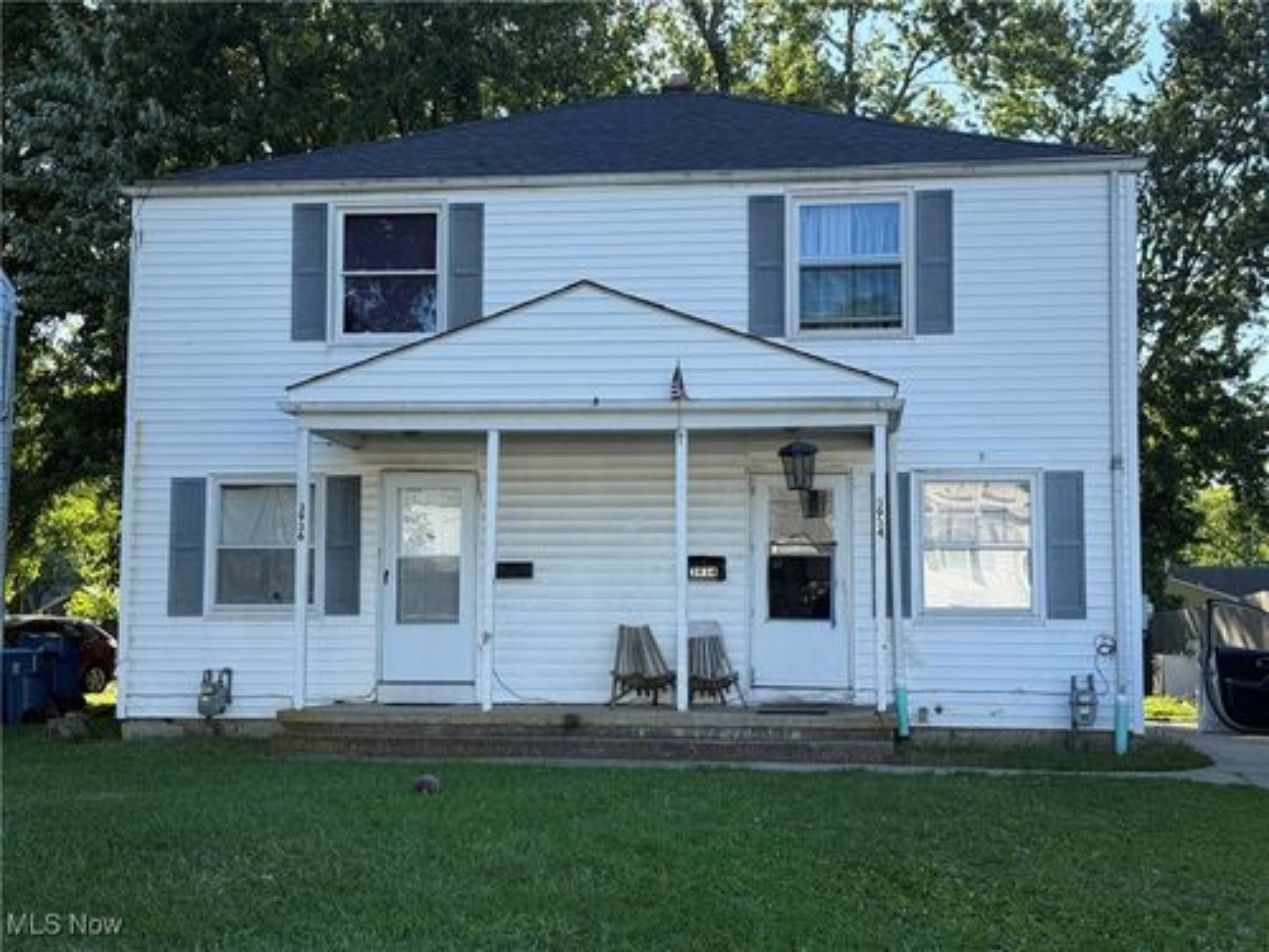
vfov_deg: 30.3
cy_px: 476
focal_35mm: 48
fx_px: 1760
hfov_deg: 39.7
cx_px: 634
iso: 80
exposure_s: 1/1429
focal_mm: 6.76
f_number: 1.78
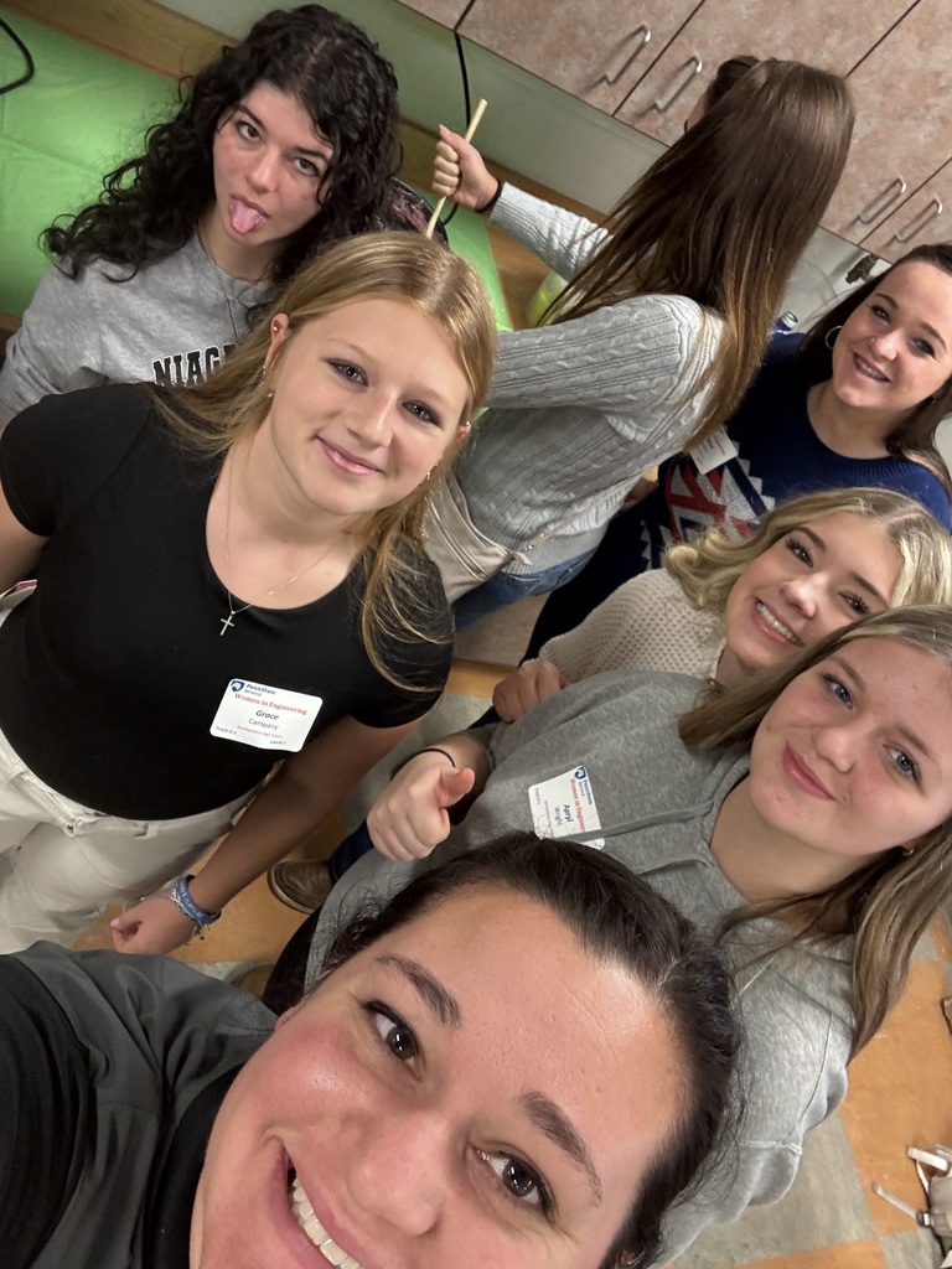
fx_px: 1100
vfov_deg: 60.0
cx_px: 476
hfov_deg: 46.8
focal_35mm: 30
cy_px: 634
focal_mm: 2.69
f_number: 1.9
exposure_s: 1/60
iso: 200
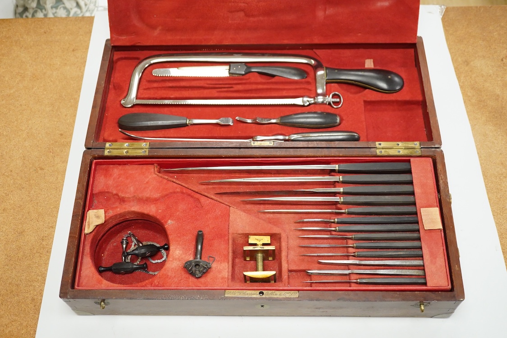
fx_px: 634
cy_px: 169
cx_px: 254
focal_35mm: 45
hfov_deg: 43.6
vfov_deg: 29.9
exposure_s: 1/250
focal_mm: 30
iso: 2000
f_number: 3.5
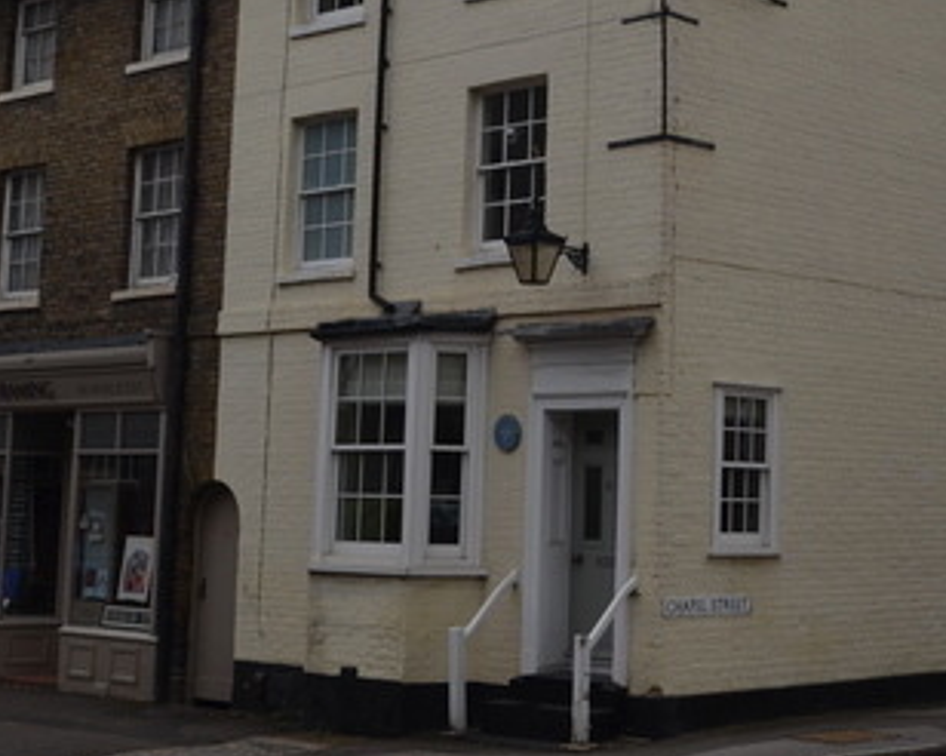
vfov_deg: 21.6
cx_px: 725
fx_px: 1959
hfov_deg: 26.8
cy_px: 171
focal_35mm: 70
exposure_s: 1/200
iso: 200
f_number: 7.1
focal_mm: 24
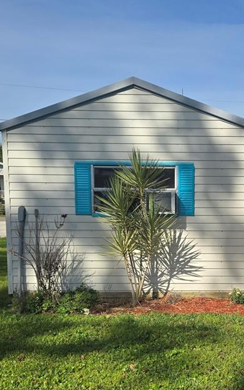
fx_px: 500
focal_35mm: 47
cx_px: 196
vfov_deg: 41.9
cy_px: 268
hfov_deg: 26.9
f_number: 1.8
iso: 25
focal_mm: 5.4
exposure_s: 1/2579
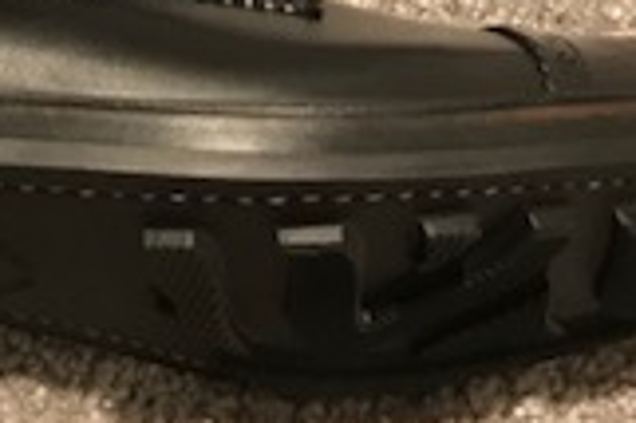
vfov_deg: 10.7
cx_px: -209
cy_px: -435
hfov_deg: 16.6
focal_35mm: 116
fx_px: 2047
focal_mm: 3.99
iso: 40
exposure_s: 1/15
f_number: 1.8
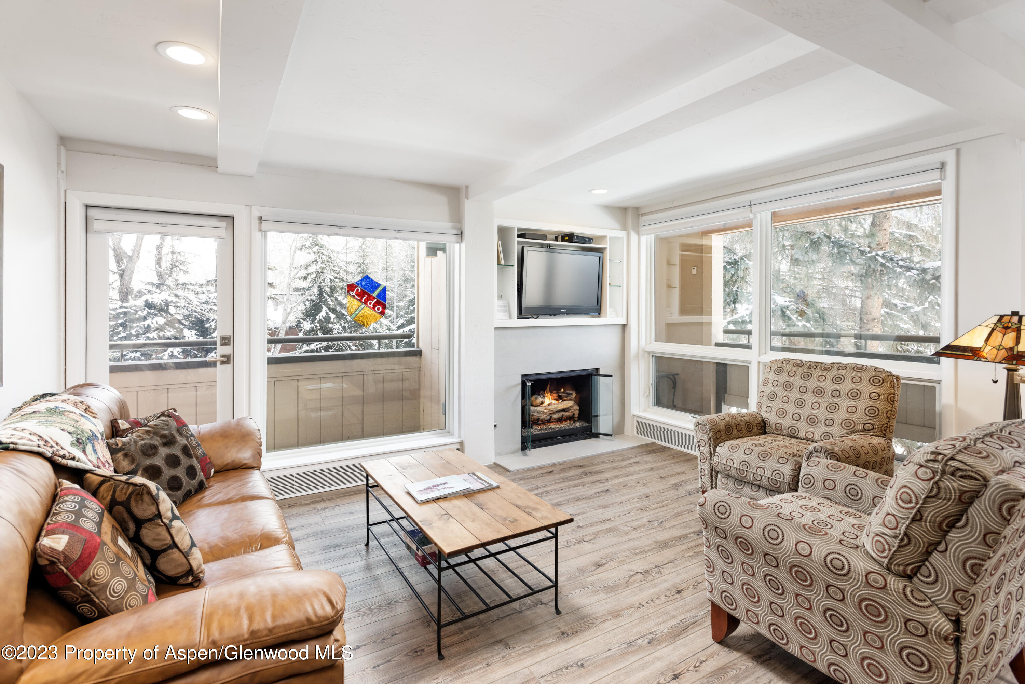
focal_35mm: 17
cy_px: 342
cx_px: 512
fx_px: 484
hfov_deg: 93.3
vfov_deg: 70.5
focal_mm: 17
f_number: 7.1
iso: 640
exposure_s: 1/60
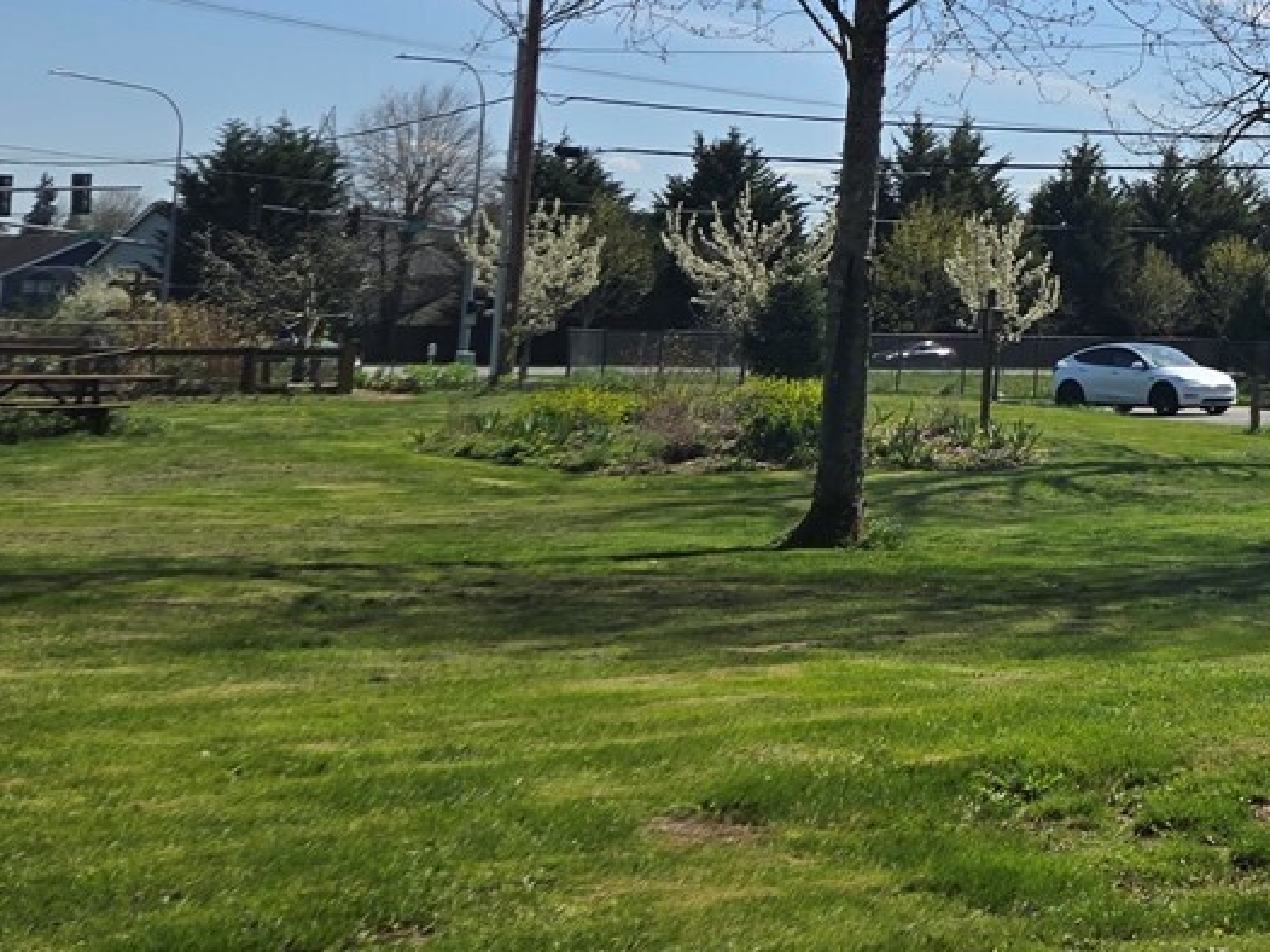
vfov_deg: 20.5
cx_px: 1615
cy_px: 65
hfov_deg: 24.5
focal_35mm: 70
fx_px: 2567
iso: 25
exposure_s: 1/2985
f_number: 1.8
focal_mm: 5.4
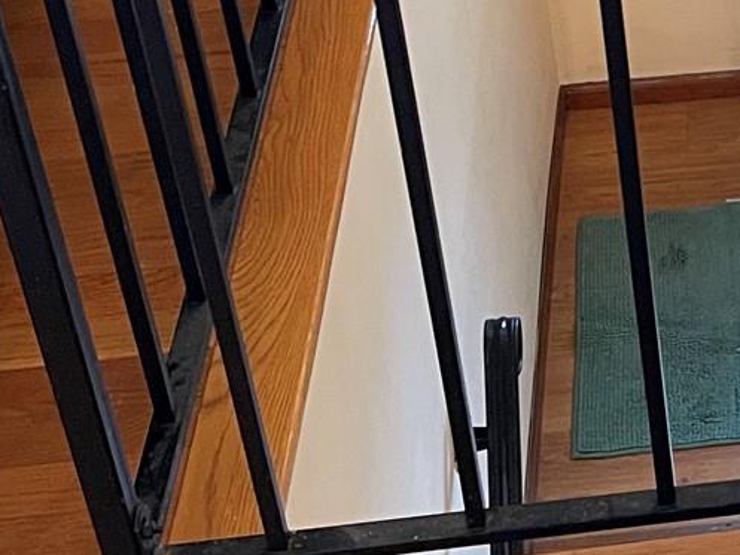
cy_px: -168
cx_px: 1227
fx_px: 2202
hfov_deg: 16.7
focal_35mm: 103
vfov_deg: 13.8
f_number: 1.6
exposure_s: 1/60
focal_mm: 5.1
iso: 500
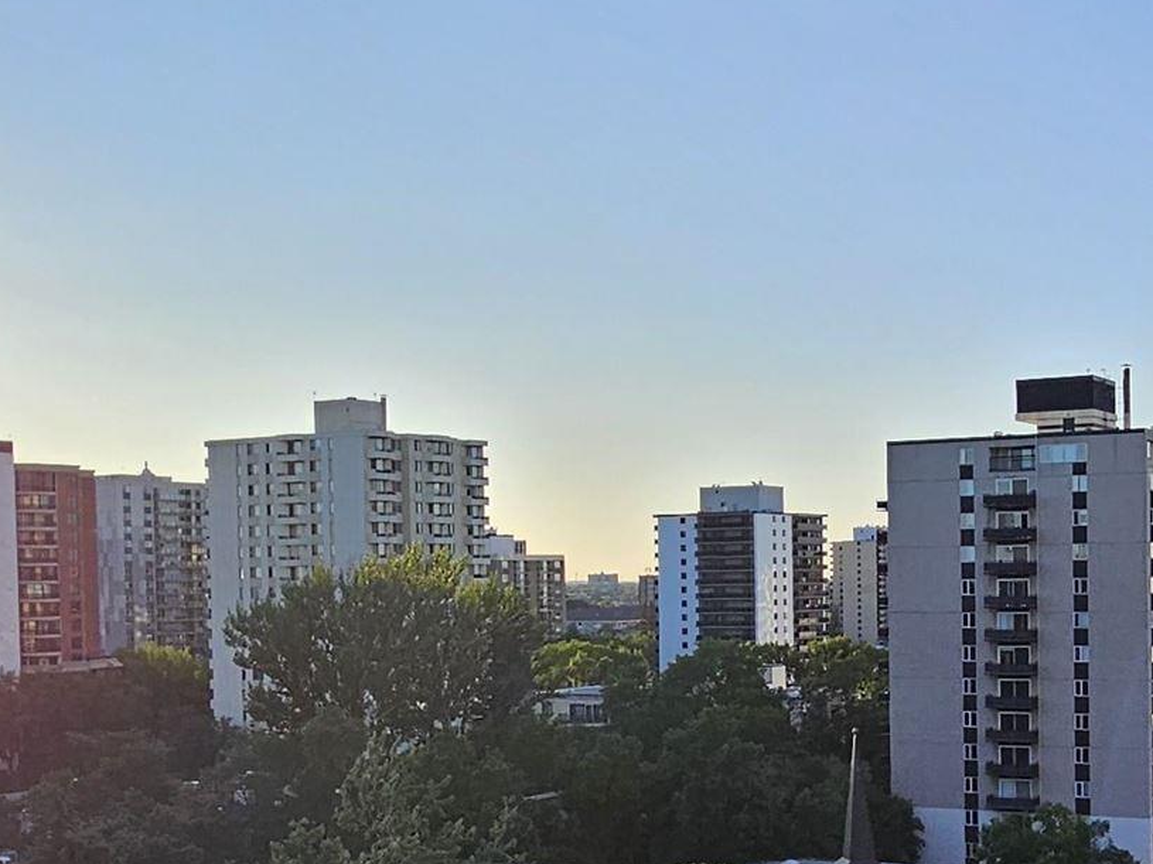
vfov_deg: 29.2
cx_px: 847
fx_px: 1632
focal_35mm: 49
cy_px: 642
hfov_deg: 38.0
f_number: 2.2
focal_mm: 2.2
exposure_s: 1/1628
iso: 50
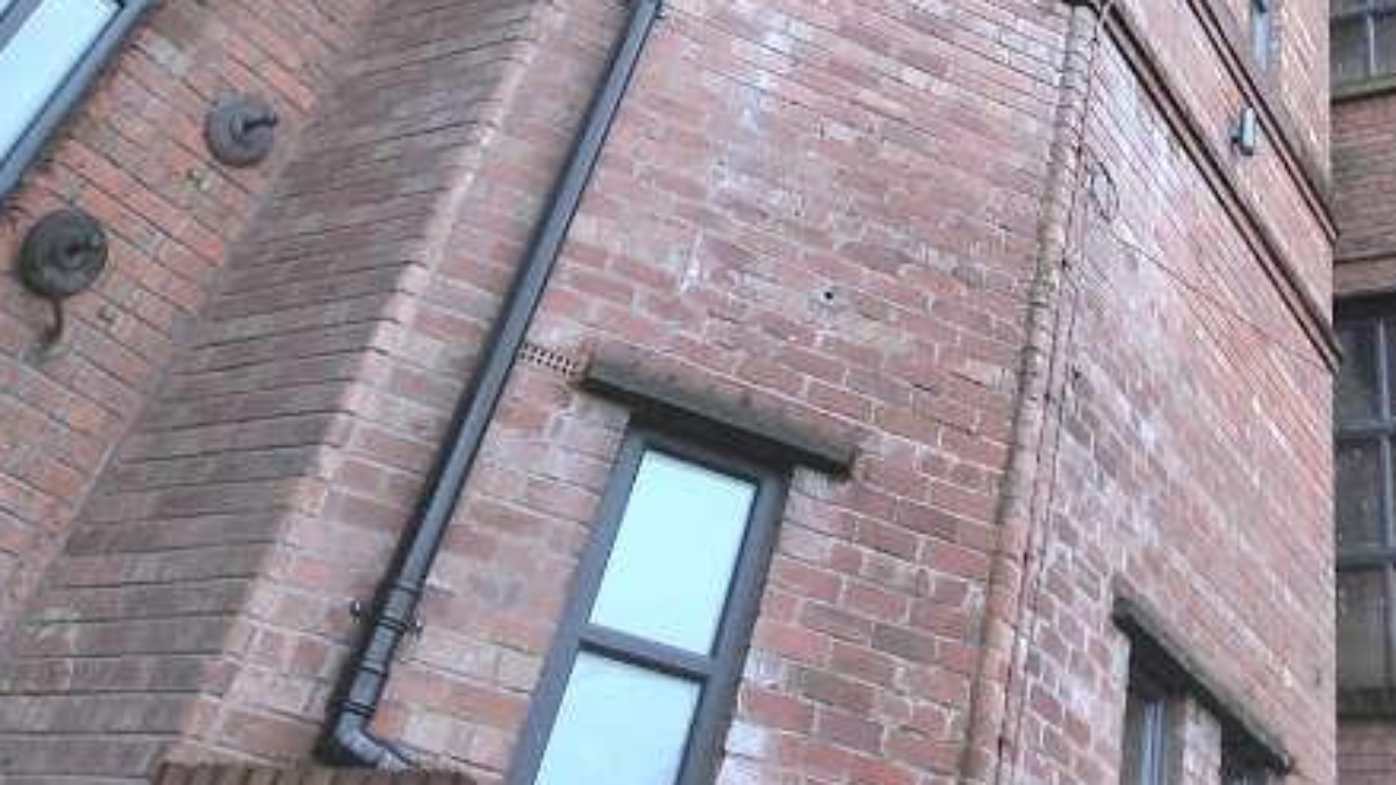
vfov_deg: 26.9
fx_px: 1489
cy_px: -97
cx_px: 1030
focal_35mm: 40
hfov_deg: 48.5
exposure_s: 1/80
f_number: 5
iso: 200
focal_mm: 11
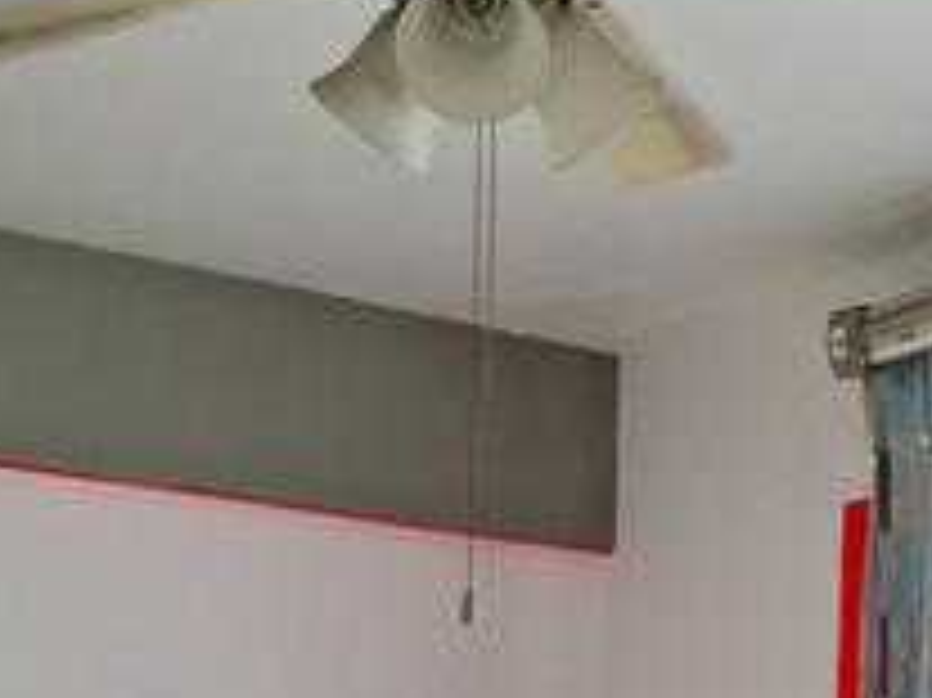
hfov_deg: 21.9
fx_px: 2395
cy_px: 1139
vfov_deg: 15.0
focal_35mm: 89
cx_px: 612
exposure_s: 1/114
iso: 50
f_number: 1.8
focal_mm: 5.54
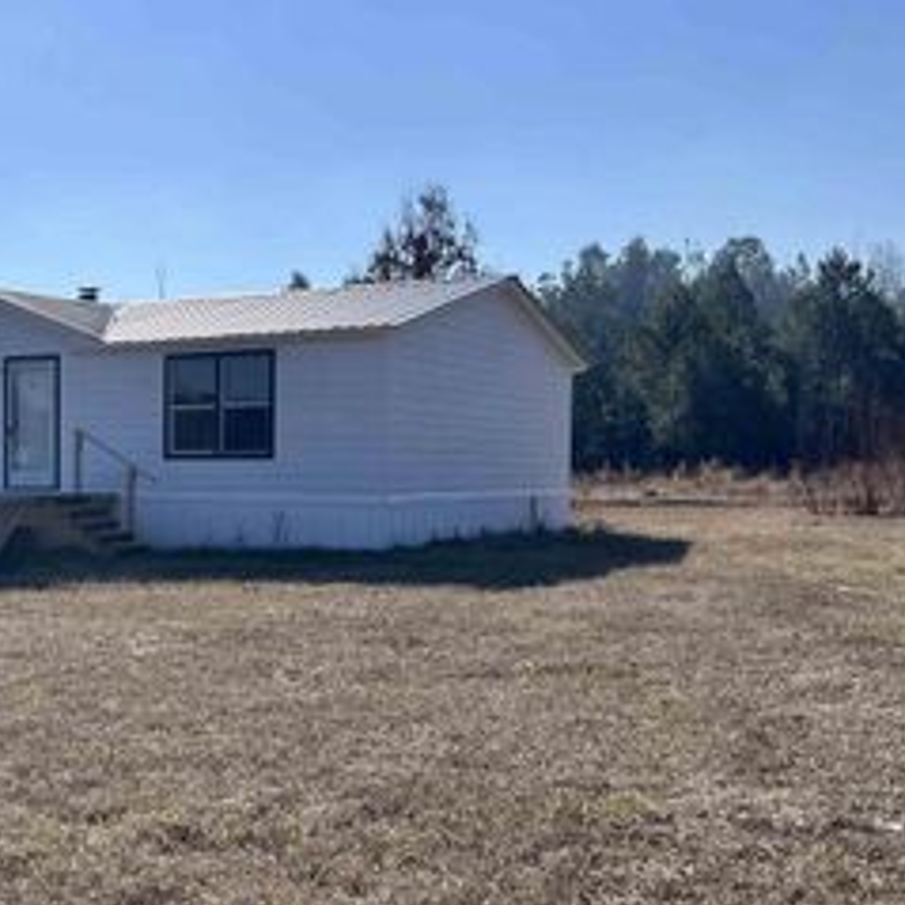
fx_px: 1420
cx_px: 38
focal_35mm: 48
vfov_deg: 35.3
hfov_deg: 32.9
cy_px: 524
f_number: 1.5
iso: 50
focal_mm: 5.7
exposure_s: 1/9434
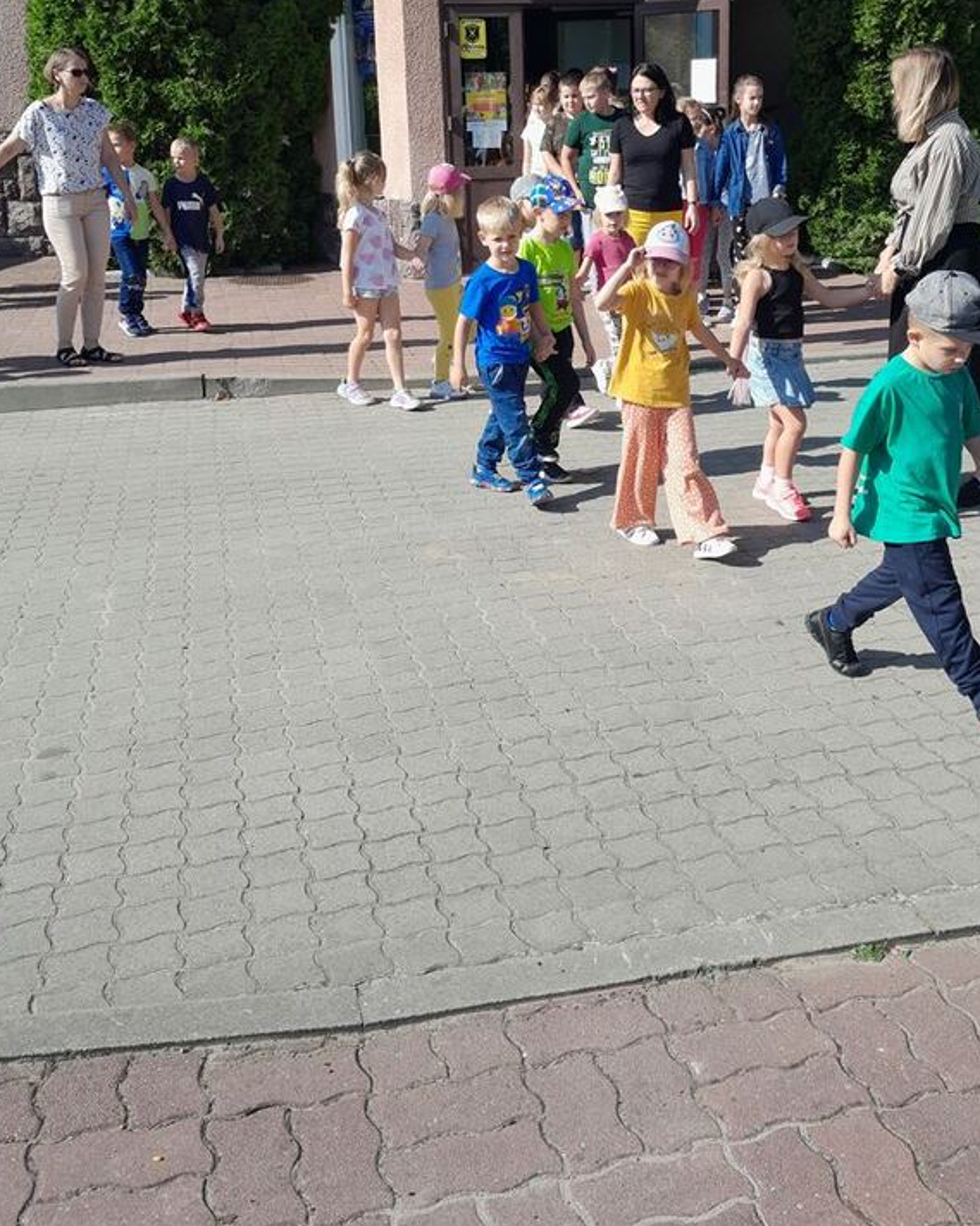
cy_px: 381
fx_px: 1451
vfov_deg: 44.9
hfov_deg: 37.2
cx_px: 594
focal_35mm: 40
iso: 20
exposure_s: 1/365
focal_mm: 4
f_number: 1.8
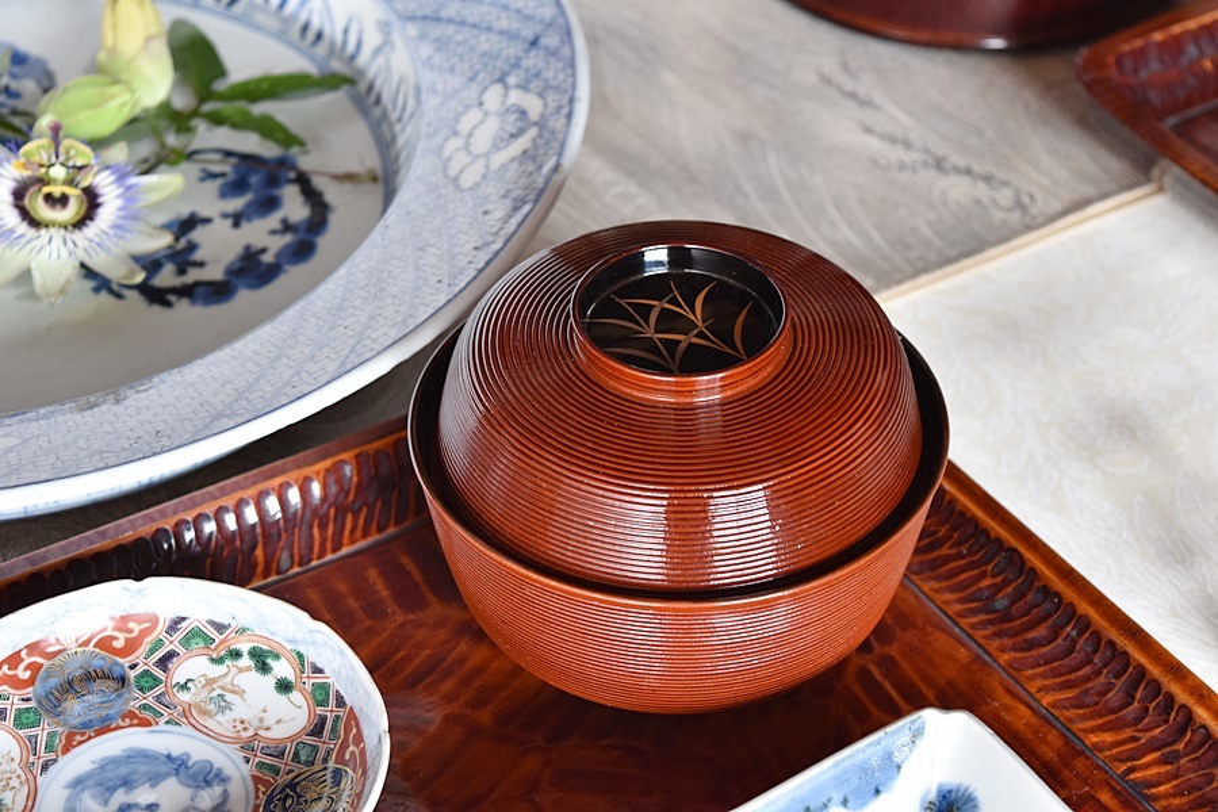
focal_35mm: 82
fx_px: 2791
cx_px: 609
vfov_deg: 16.6
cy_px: 406
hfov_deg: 24.6
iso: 400
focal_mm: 55
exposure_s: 1/3
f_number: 5.6
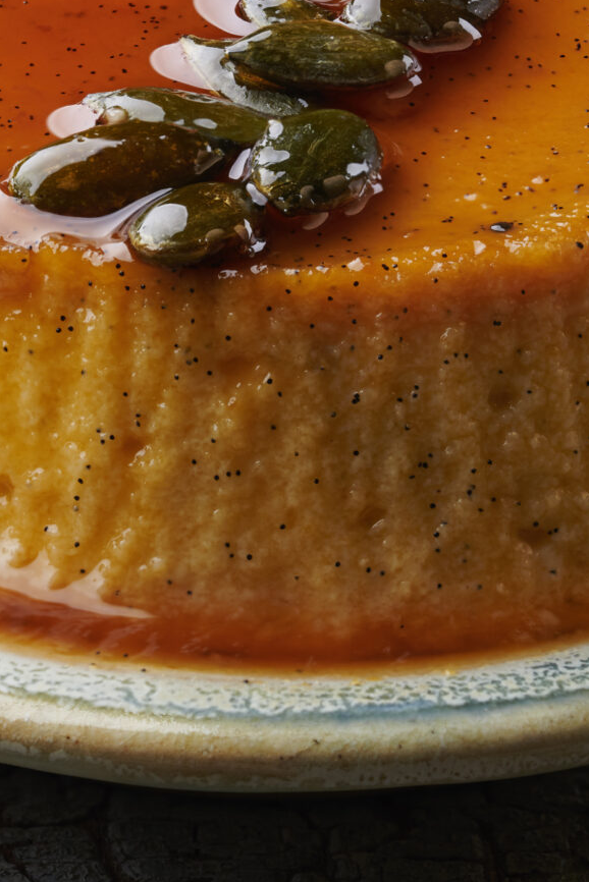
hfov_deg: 3.9
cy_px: -5
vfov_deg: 5.9
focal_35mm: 349
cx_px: 244
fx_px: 8558
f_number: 13
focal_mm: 105
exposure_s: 1/200
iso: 160
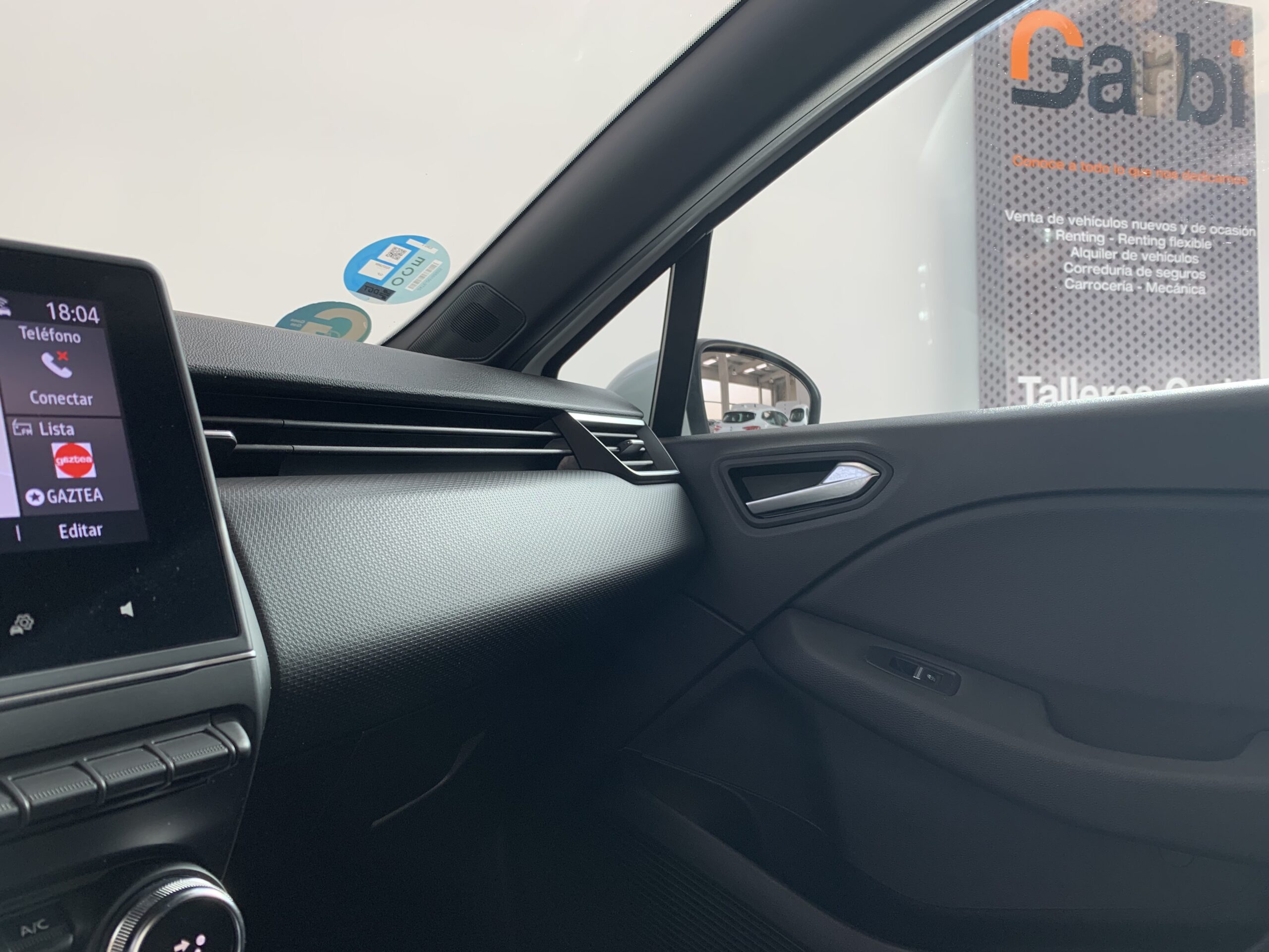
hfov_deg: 67.3
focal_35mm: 26
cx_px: 634
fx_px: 953
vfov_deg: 53.1
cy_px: 476
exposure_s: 1/109
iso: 32
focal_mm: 4.25
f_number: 1.8
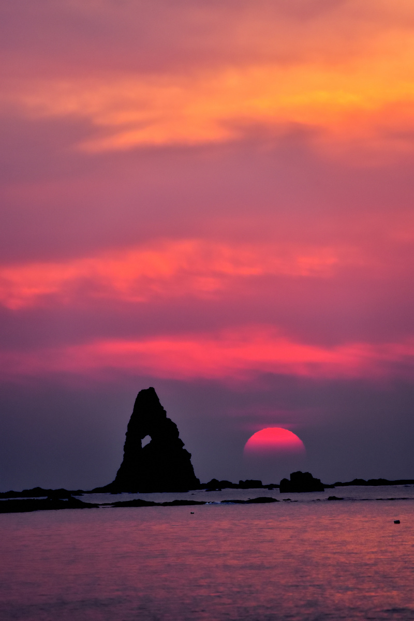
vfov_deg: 5.2
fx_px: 6899
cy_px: 310
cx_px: 207
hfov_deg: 3.4
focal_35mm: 400
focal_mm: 400
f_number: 8
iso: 1600
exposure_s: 1/160
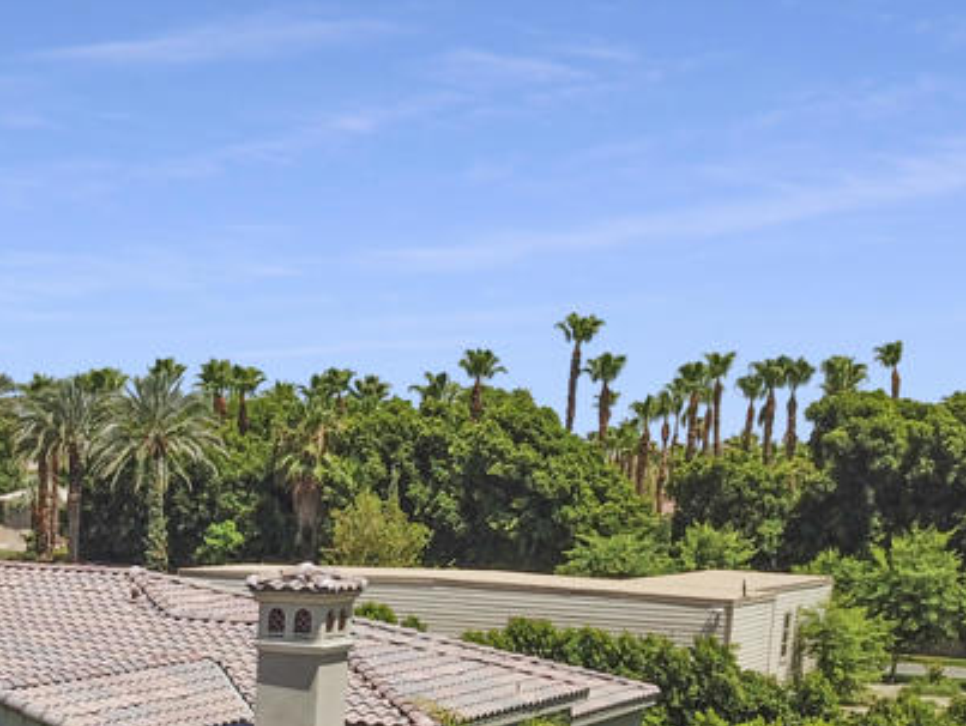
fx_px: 1843
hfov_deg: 28.0
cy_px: 896
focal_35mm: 66
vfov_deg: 20.7
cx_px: 53
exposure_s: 1/1800
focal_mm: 4.73
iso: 100
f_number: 2.2
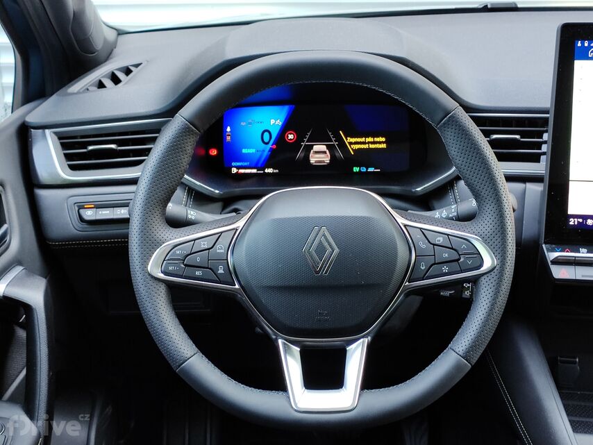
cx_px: 296
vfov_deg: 27.0
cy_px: 222
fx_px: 925
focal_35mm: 54
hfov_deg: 35.5
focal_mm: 5.52
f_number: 1.9
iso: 320
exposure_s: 1/100
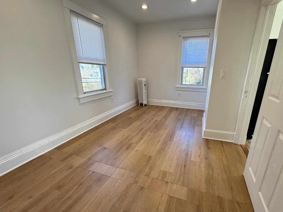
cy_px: 111
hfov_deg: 94.2
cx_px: 157
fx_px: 131
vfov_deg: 78.0
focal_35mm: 16
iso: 160
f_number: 2.2
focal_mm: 2.22
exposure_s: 1/120
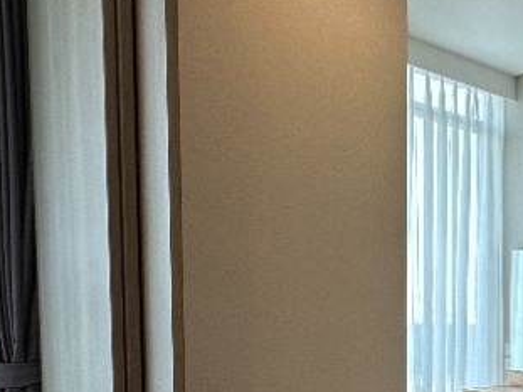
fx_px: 680
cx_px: 605
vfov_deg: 30.3
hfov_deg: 34.8
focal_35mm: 45
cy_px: 377
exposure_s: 1/100
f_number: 2.2
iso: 125
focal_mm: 2.22
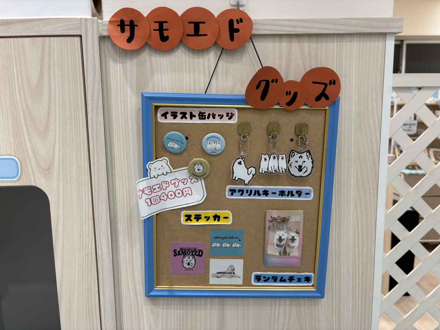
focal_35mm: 26
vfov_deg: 53.1
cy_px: 165
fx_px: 330
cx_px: 220
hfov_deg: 67.3
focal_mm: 5.96
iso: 50
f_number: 1.6
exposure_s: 1/100
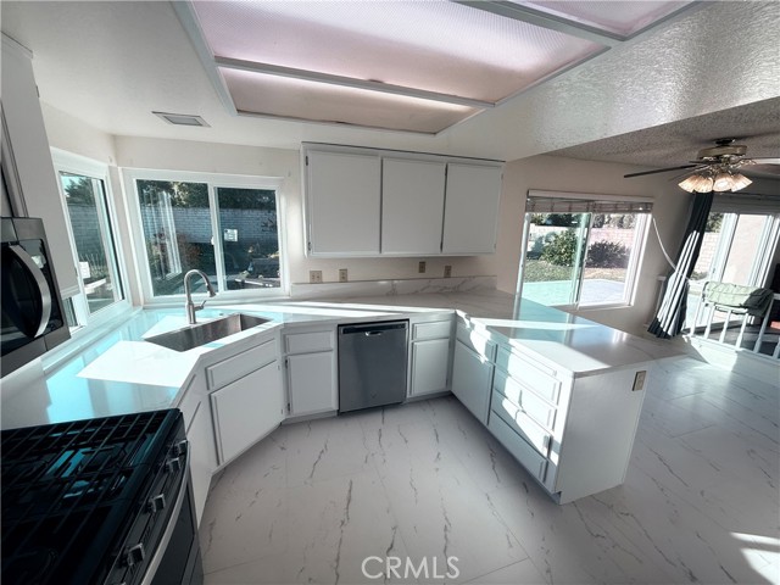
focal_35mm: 14
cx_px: 390
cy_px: 292
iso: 64
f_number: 2.2
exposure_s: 1/333
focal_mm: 2.22
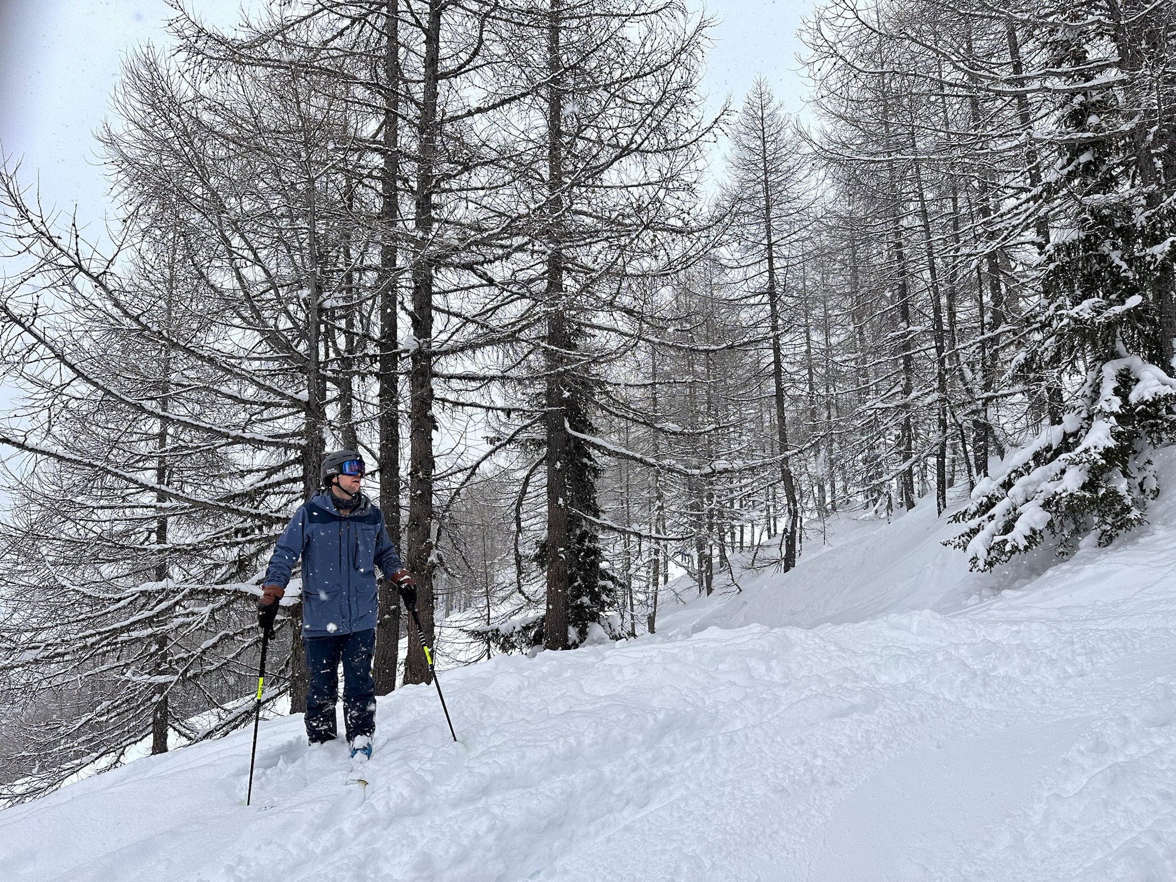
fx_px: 815
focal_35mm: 24
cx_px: 588
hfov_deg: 71.6
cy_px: 441
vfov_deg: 56.8
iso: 80
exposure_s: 1/3861
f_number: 1.78
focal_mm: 6.86
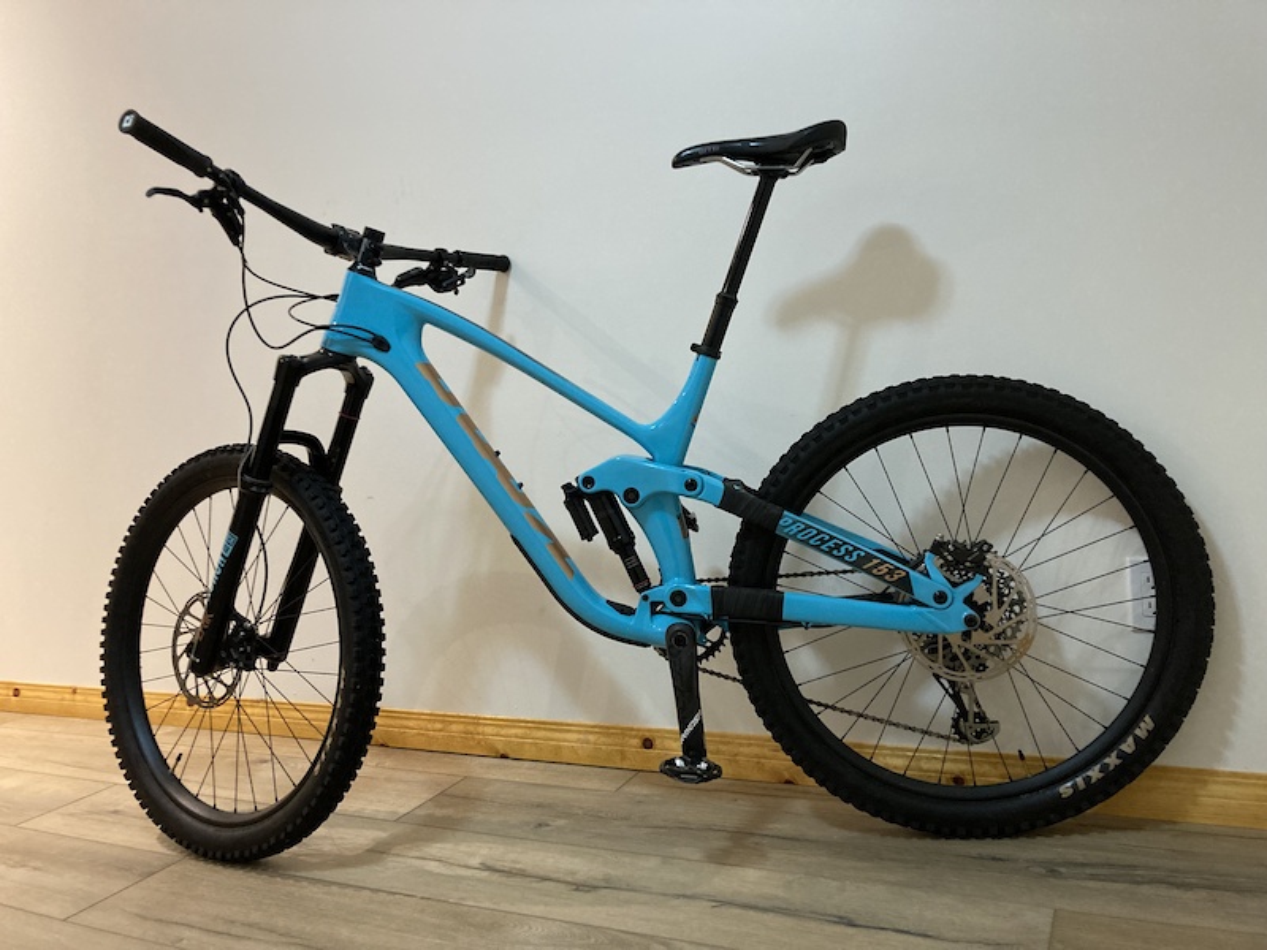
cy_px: 475
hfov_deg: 63.4
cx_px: 634
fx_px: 1025
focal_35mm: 28
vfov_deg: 49.7
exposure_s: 1/60
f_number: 1.8
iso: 320
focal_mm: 3.99
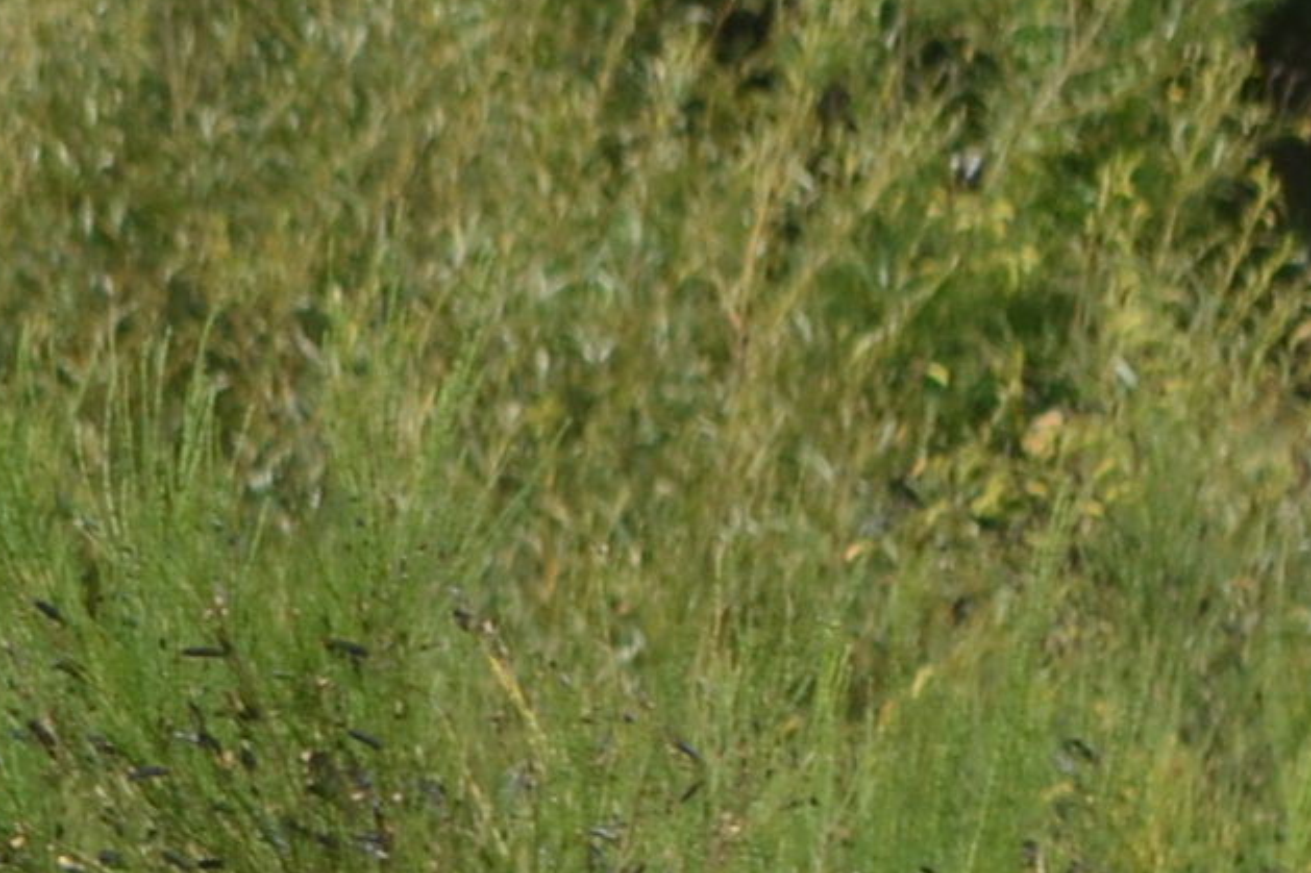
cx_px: -777
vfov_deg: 0.8
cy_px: 1708
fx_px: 64036
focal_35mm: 1759
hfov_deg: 1.2
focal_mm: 200
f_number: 5.6
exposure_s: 1/500
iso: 200
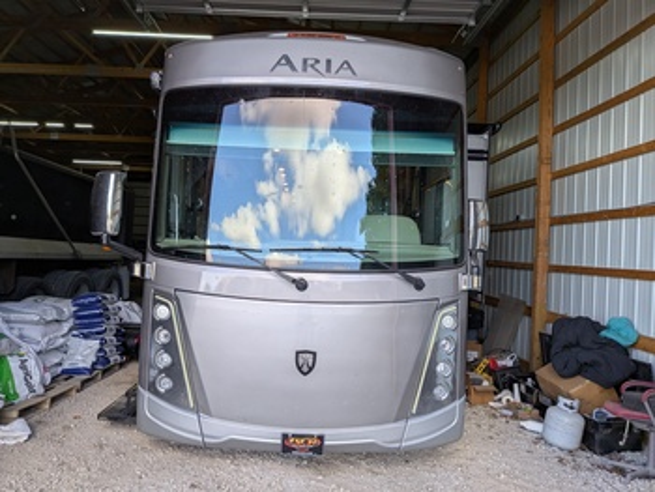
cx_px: 328
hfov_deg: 71.6
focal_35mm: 24
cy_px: 246
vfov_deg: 56.9
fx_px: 454
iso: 37
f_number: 1.7
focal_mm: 4.53
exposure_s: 1/148
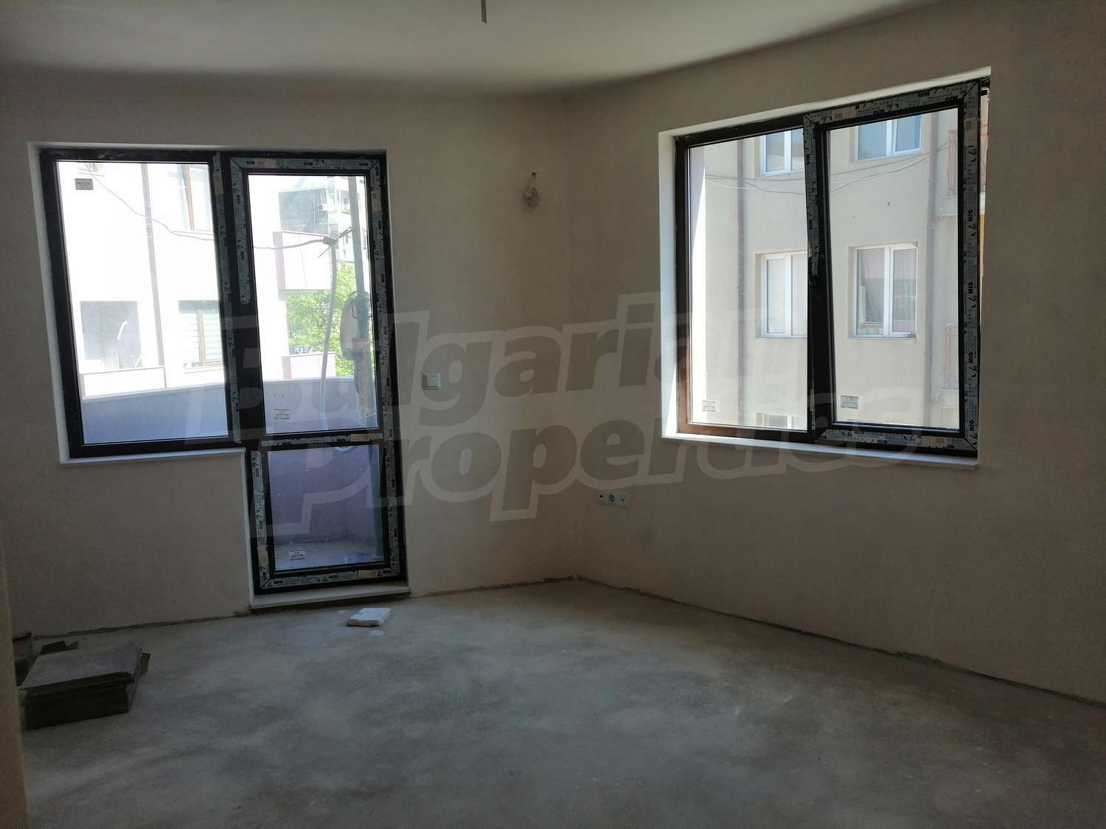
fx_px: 863
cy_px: 414
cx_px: 553
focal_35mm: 27
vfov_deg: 51.4
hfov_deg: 65.3
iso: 50
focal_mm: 3.95
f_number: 1.8
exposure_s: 1/225
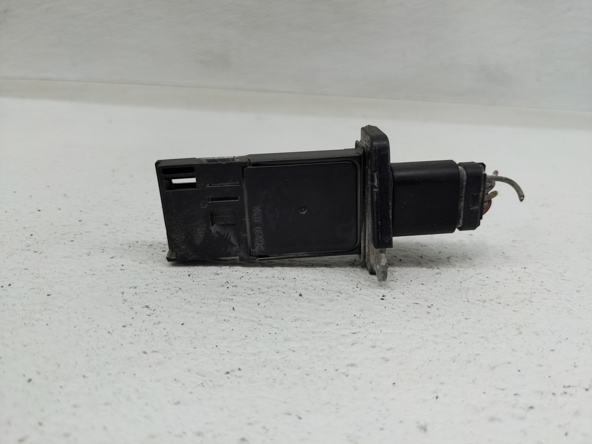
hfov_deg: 69.4
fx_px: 428
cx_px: 296
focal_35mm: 25
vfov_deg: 54.9
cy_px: 222
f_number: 1.73
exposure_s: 1/120
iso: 64
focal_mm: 4.38
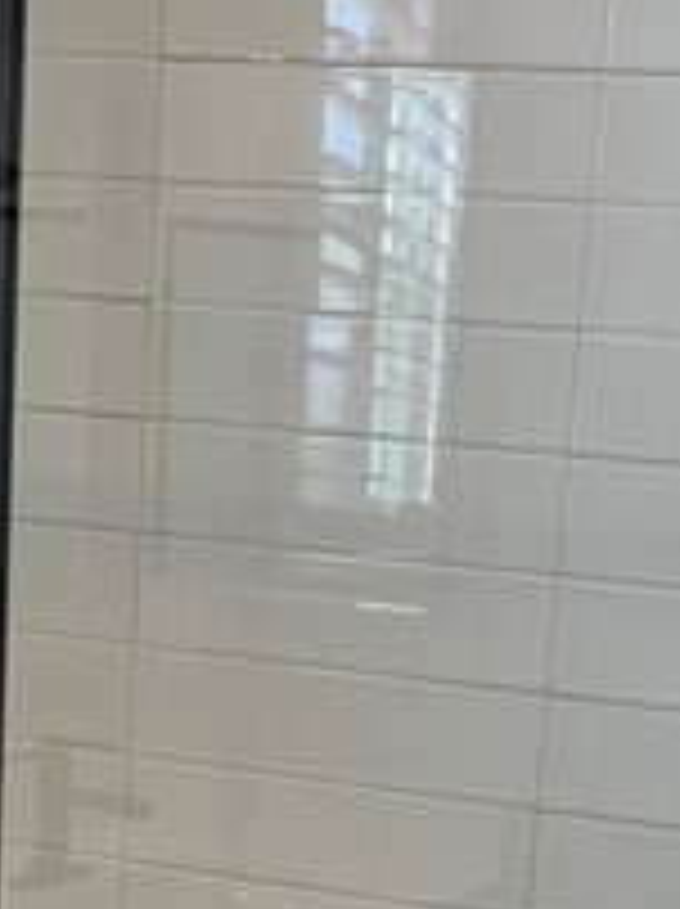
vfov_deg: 27.6
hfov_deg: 21.6
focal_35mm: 66
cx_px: 644
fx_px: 1732
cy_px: 927
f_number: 1.8
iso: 160
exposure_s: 1/120
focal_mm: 1.57
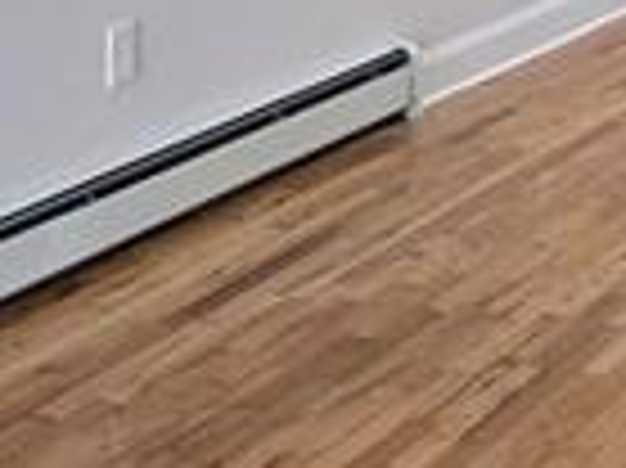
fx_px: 2295
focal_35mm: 127
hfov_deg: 15.1
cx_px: 712
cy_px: -94
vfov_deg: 11.4
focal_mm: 6.3
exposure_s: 1/120
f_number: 1.7
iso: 200
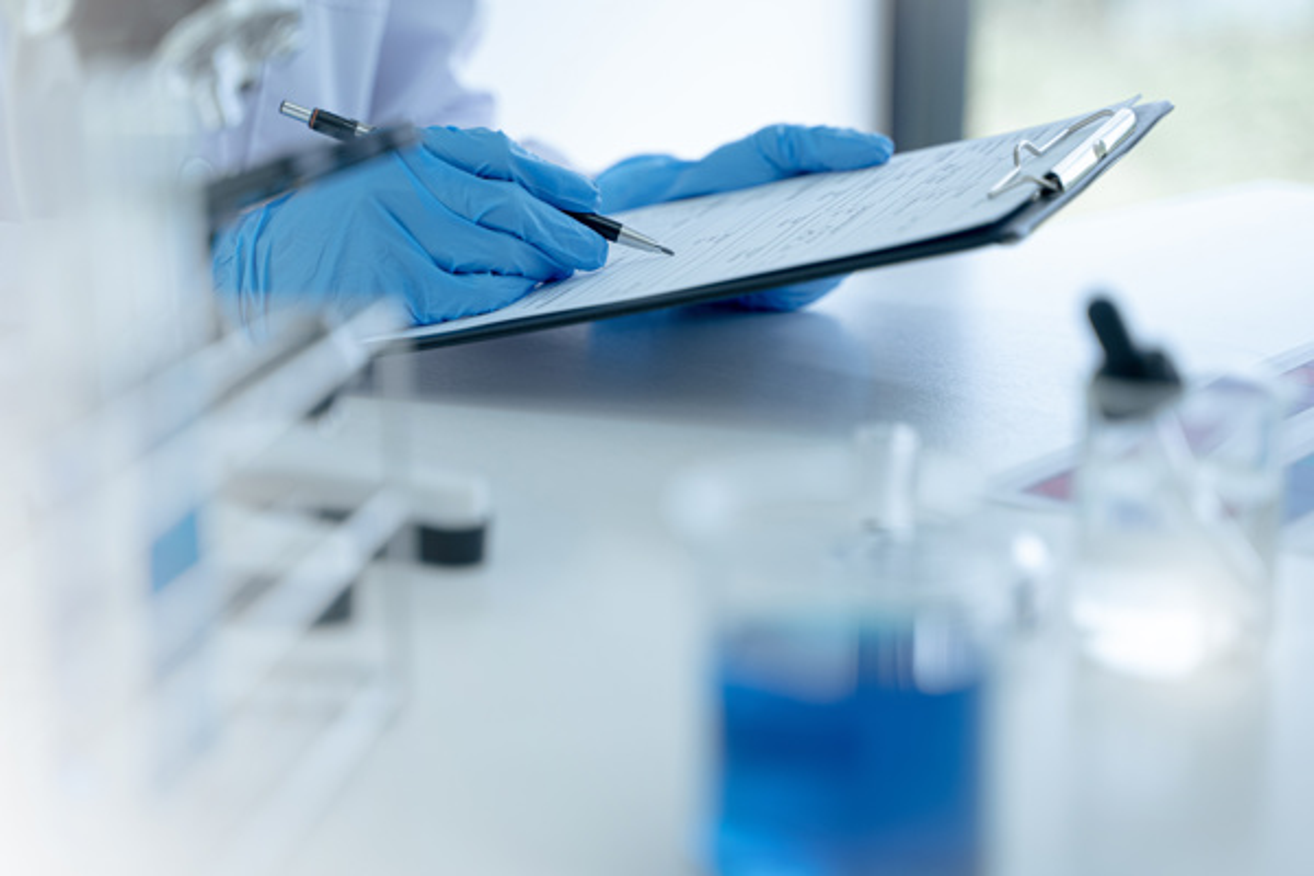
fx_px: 2737
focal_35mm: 75
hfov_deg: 27.0
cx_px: 657
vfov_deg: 18.2
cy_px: 438
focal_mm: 75
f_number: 2.8
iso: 640
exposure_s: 1/160
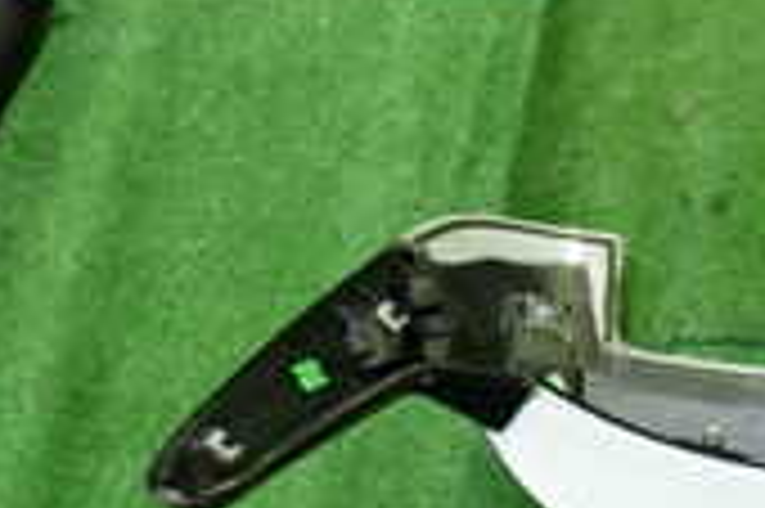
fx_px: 2335
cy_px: 346
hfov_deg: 16.1
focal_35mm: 110
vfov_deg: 12.4
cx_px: 1332
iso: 320
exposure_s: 1/30
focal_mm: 5.4
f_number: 2.3
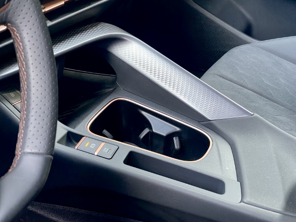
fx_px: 479
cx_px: 152
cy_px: 113
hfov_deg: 34.3
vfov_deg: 26.1
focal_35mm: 56
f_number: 2
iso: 320
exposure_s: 1/60
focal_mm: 6
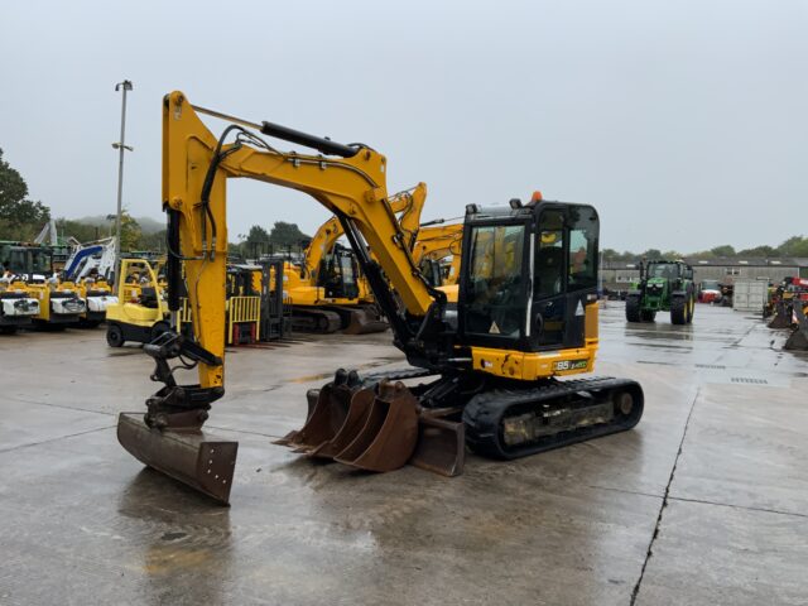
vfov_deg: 48.2
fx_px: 677
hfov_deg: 61.7
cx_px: 404
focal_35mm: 29
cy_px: 303
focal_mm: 3
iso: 16
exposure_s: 1/574
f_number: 1.8
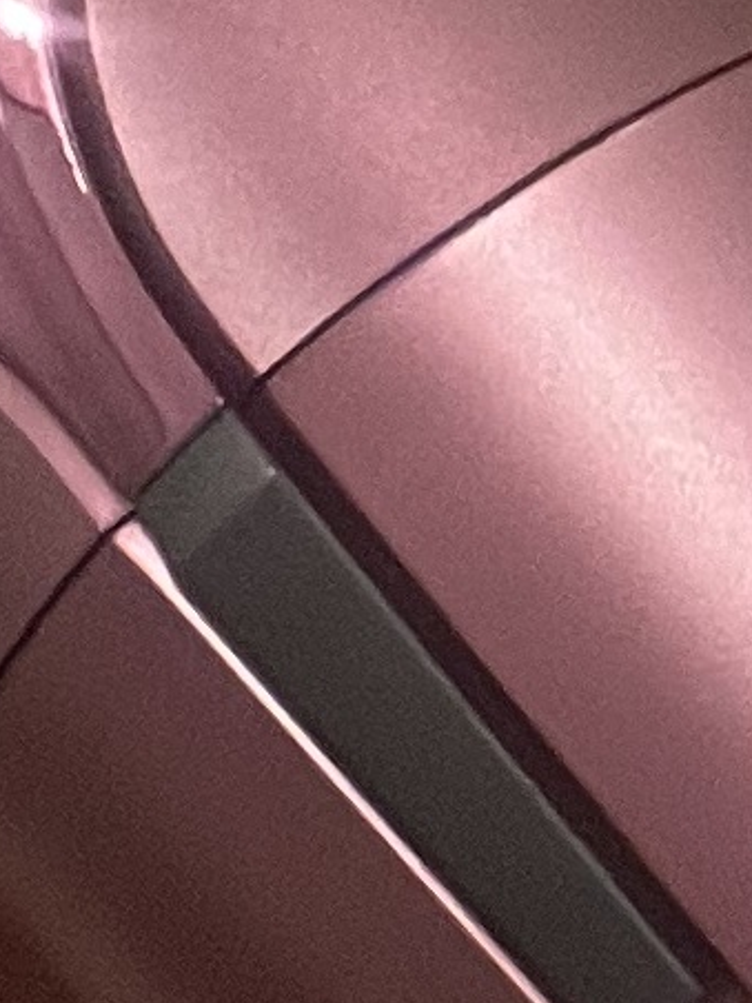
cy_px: -337
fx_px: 5938
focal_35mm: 205
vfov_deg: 9.5
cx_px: 1795
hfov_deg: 6.9
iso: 320
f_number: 2.2
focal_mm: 2.71
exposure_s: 1/40
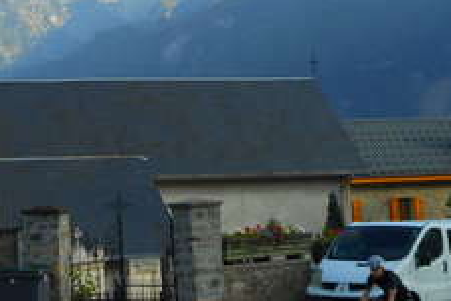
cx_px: 87
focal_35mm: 109
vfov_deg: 12.4
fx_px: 1366
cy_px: -2
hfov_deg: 18.6
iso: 80
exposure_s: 1/200
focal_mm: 6.9
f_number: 4.5
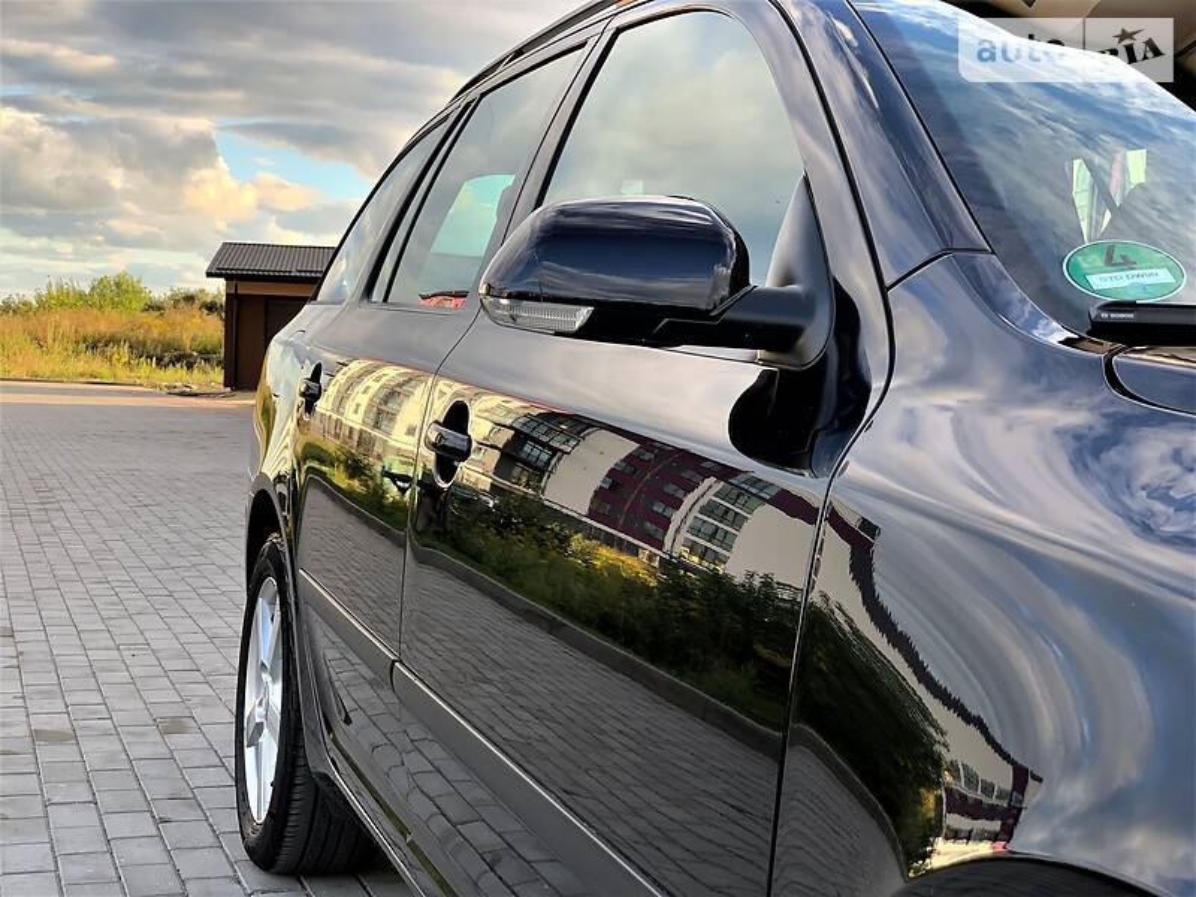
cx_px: 598
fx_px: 1797
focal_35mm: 52
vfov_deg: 28.0
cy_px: 448
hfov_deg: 36.8
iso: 20
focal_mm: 6
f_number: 2.4
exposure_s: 1/122
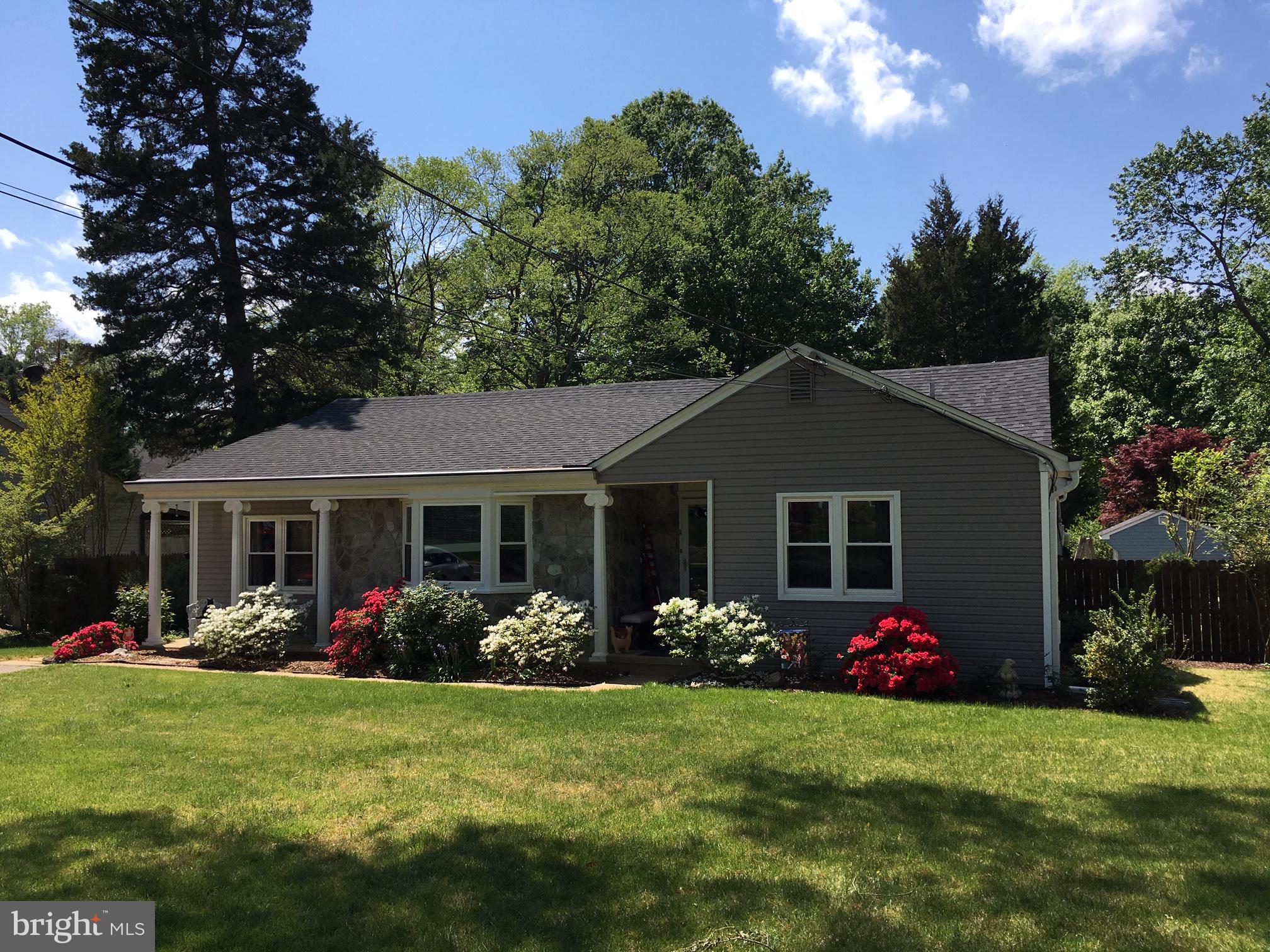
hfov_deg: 61.7
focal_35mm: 29
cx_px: 635
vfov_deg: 48.2
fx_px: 1064
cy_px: 476
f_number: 2.2
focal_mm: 4.15
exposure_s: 1/1374
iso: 25
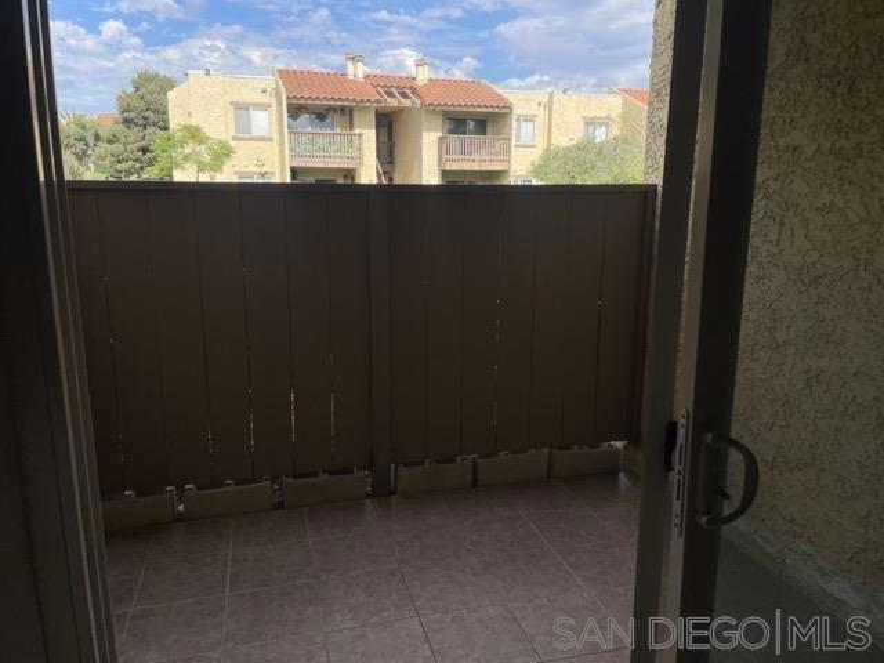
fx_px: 664
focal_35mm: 26
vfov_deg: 53.1
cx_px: 442
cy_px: 332
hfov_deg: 67.3
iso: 32
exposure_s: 1/2451
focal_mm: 4.2
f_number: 1.6
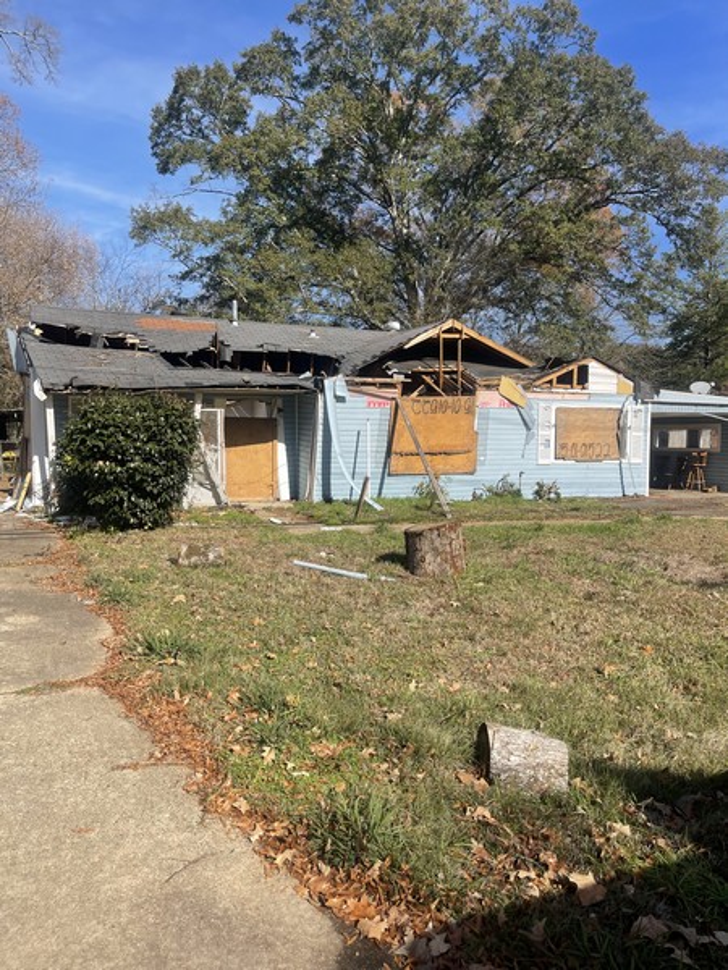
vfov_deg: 69.4
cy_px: 485
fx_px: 701
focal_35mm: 25
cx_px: 364
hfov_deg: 54.9
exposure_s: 1/3086
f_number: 1.6
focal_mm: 5.1
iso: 32
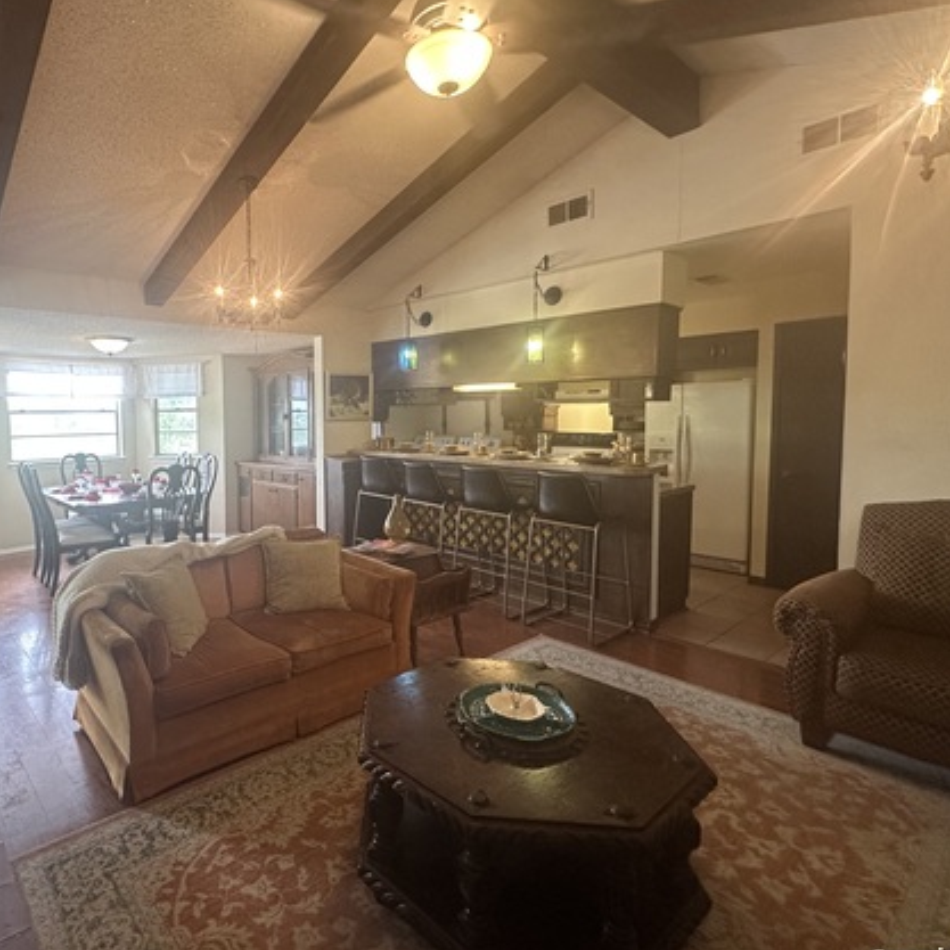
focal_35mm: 19
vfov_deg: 77.6
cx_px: 324
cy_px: 451
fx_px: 590
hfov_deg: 75.5
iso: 320
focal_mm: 2.22
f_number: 2.2
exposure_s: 1/120
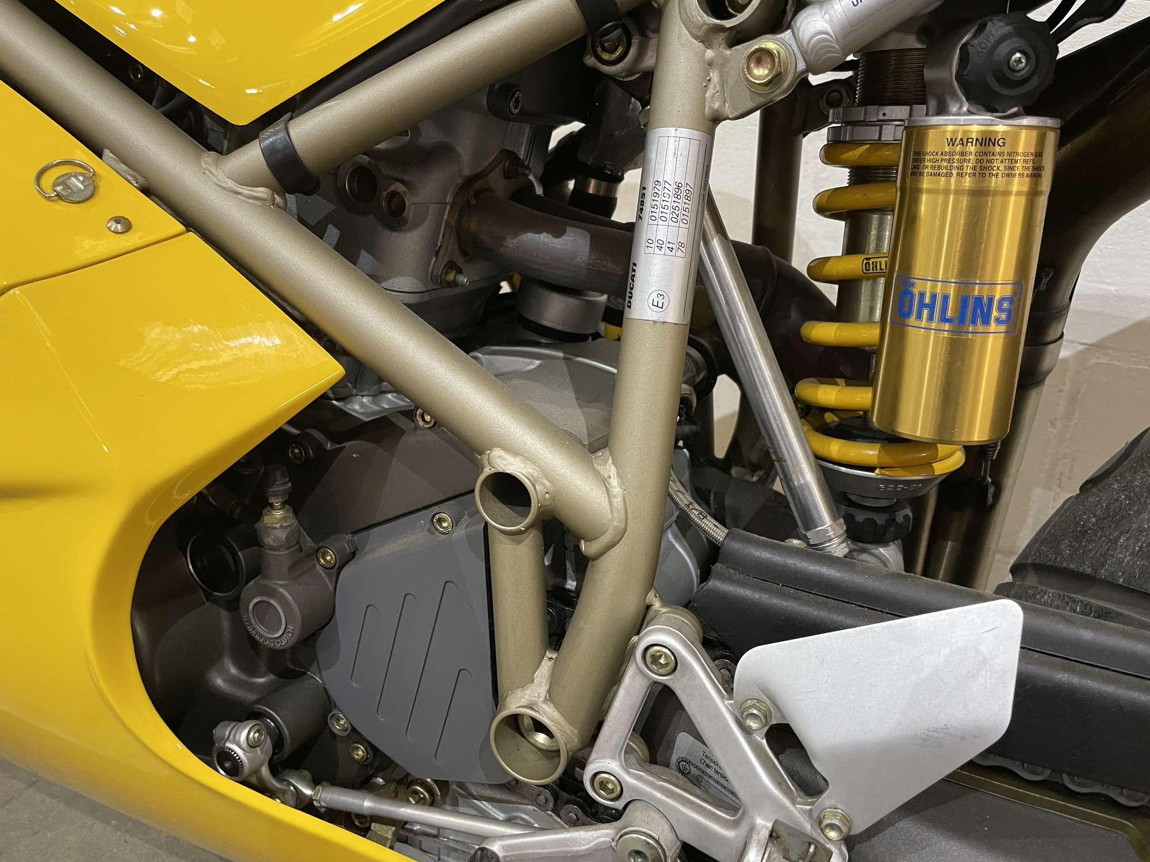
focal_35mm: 26
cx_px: 575
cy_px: 431
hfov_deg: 67.3
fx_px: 864
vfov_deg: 53.1
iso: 320
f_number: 1.6
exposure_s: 1/50
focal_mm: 4.2
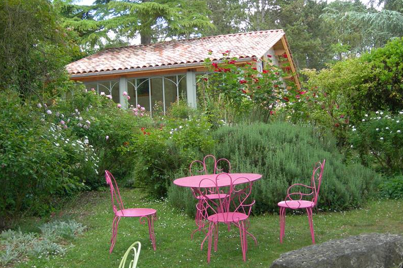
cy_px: 117
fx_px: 604
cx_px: 203
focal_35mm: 54
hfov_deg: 36.9
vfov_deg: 25.0
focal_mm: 10.6
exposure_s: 1/118
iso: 50
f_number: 3.2
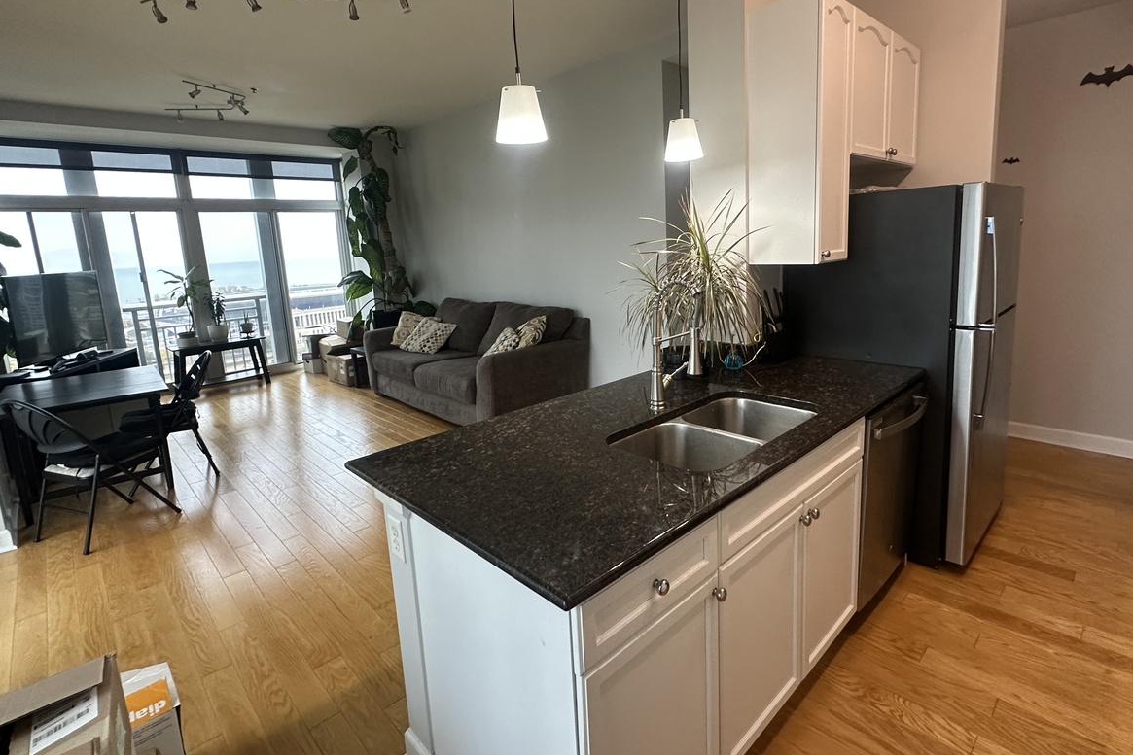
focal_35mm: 18
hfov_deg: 89.9
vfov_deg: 67.2
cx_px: 592
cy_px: 332
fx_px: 567
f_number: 2.2
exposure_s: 1/120
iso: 200
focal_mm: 2.22
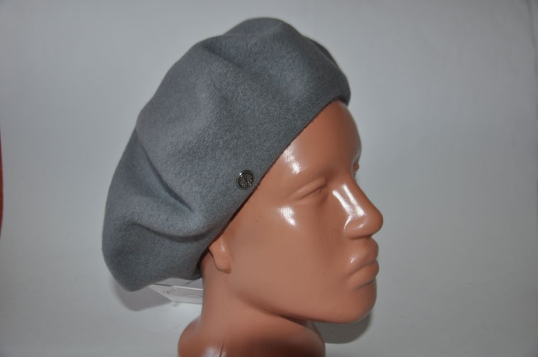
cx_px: 269
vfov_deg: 36.8
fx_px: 537
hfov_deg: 53.2
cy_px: 178
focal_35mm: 36
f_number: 3.8
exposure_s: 1/125
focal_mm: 24
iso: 200
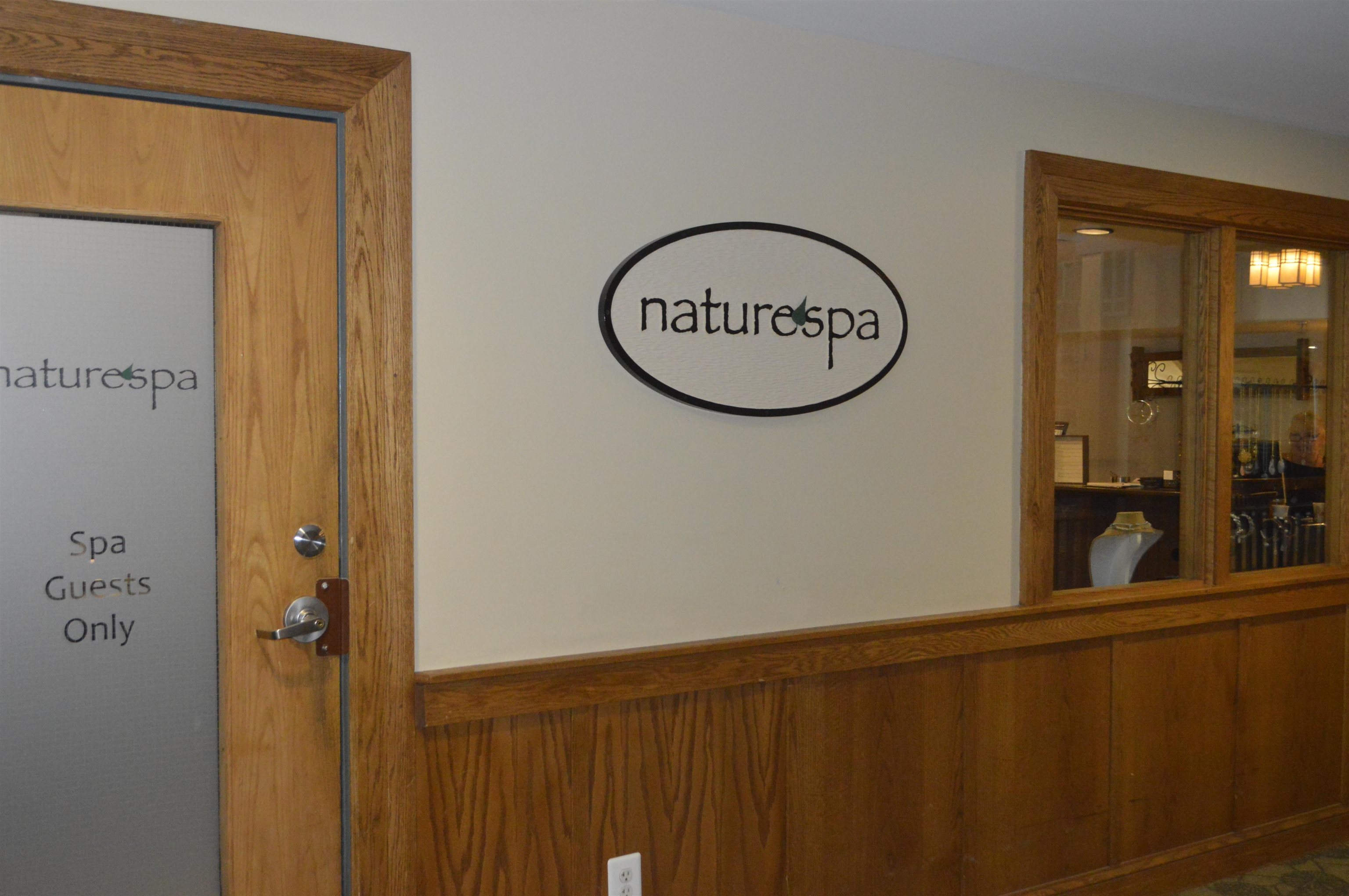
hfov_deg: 49.6
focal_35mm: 39
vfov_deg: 34.1
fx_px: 1460
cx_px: 674
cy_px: 448
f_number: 4.2
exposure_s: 1/60
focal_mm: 26
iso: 3200
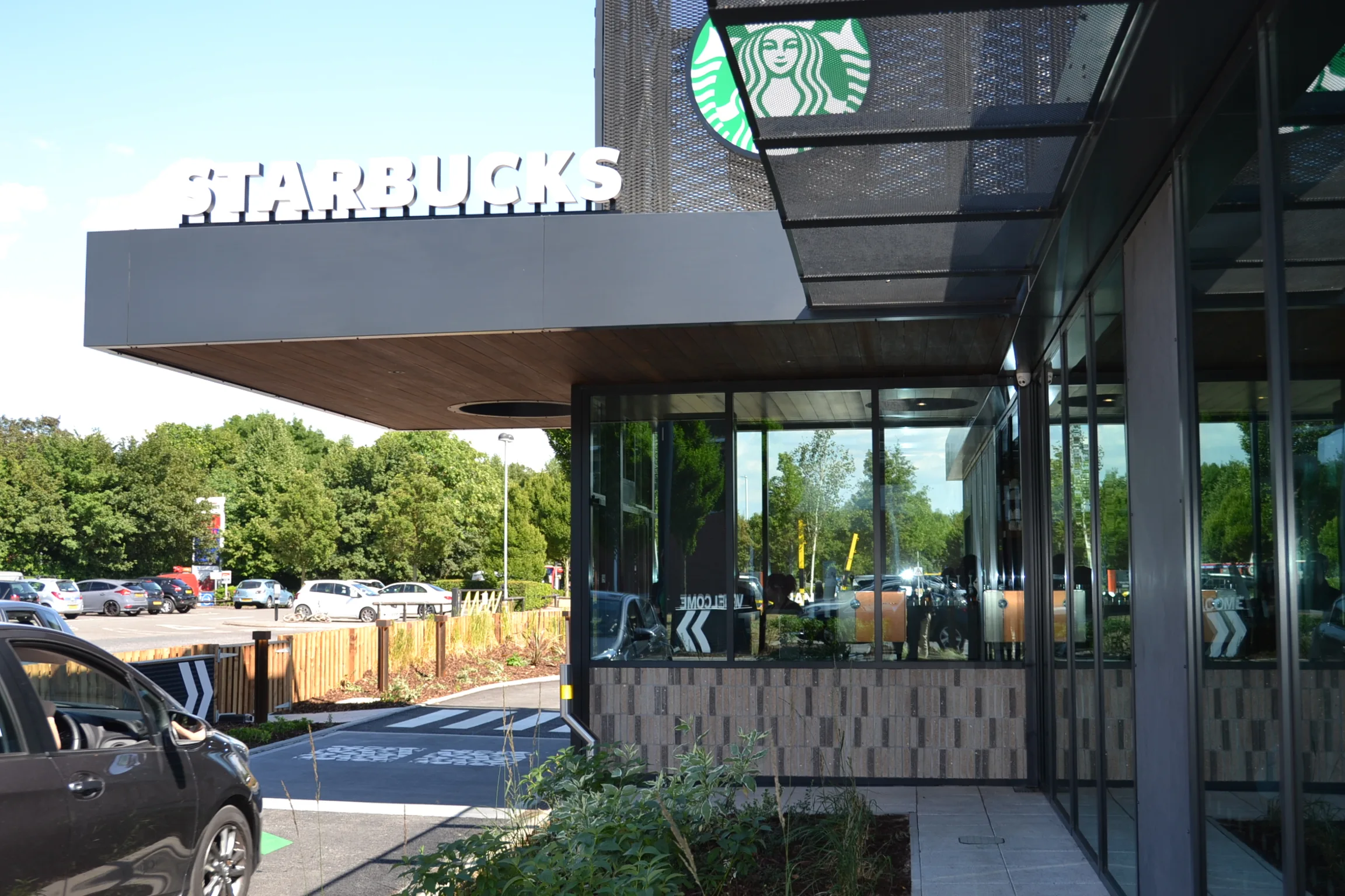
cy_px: 448
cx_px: 672
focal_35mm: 39
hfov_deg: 49.6
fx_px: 1457
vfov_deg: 34.2
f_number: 5.6
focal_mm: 26
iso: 100
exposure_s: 1/200
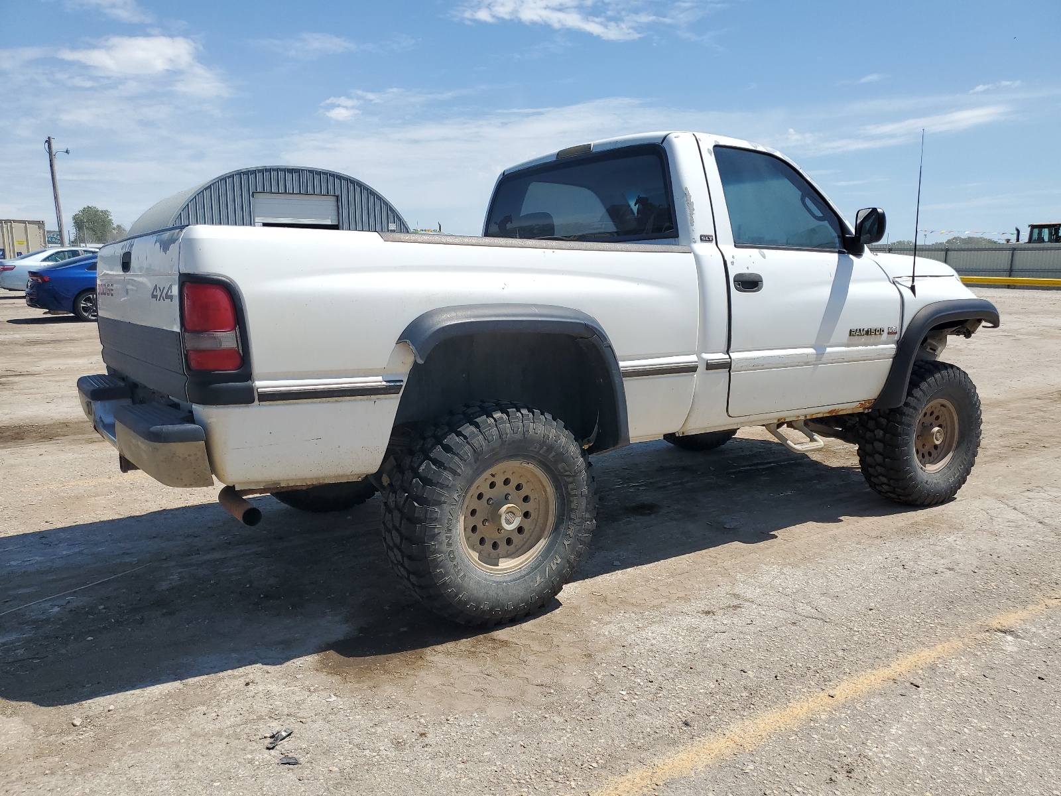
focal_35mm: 26
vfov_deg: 53.1
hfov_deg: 67.3
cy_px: 398
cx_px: 530
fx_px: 797
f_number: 1.5
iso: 50
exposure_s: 1/5000
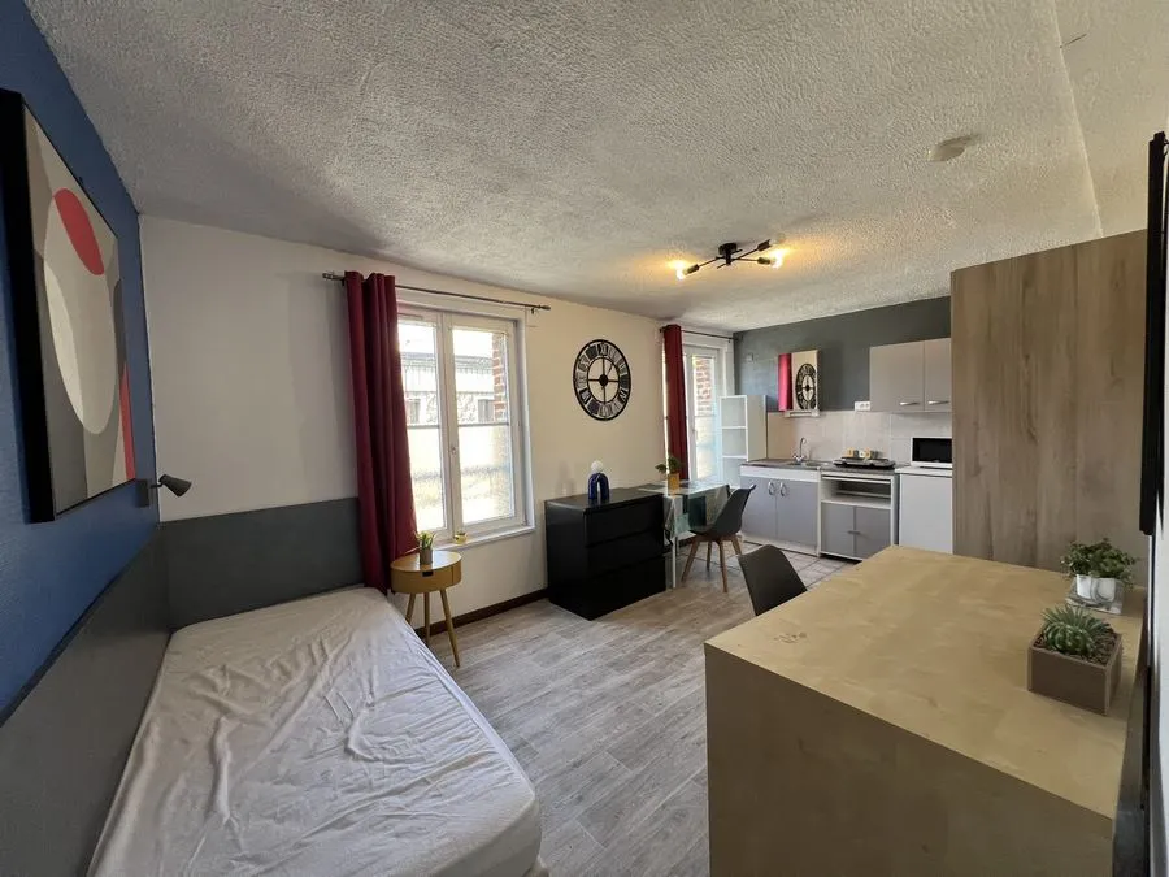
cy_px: 438
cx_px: 584
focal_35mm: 13
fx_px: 439
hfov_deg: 106.2
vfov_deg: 89.9
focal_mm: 1.57
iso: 64
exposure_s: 1/99
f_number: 1.8
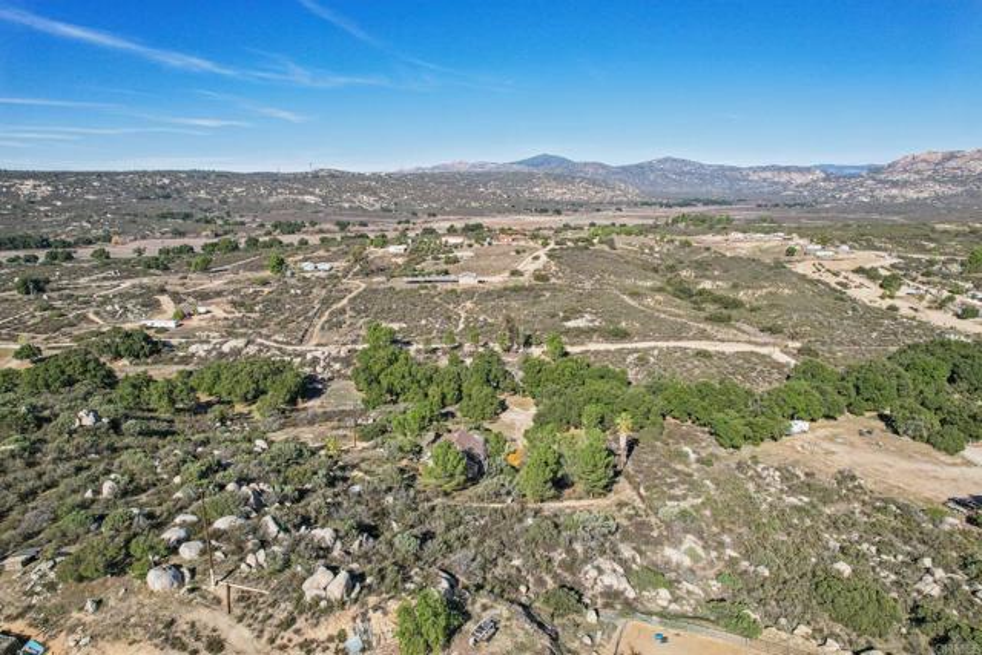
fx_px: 600
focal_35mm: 22
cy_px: 328
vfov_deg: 57.3
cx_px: 491
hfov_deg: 78.6
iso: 120
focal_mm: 8.4
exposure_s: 1/2500
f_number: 2.8
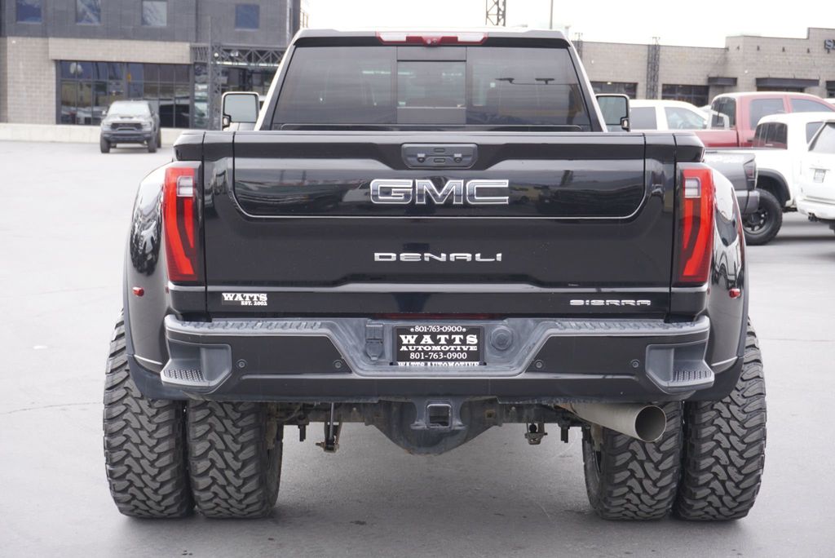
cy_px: 279
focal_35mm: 62
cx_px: 418
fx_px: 1427
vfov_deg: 22.1
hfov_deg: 32.6
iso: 160
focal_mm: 41
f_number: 5.6
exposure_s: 1/80
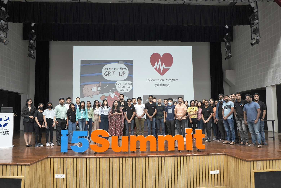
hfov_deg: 60.3
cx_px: 140
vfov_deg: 42.3
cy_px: 94
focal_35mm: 31
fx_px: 242
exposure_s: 1/20
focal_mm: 20.5
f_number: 3.2
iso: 800
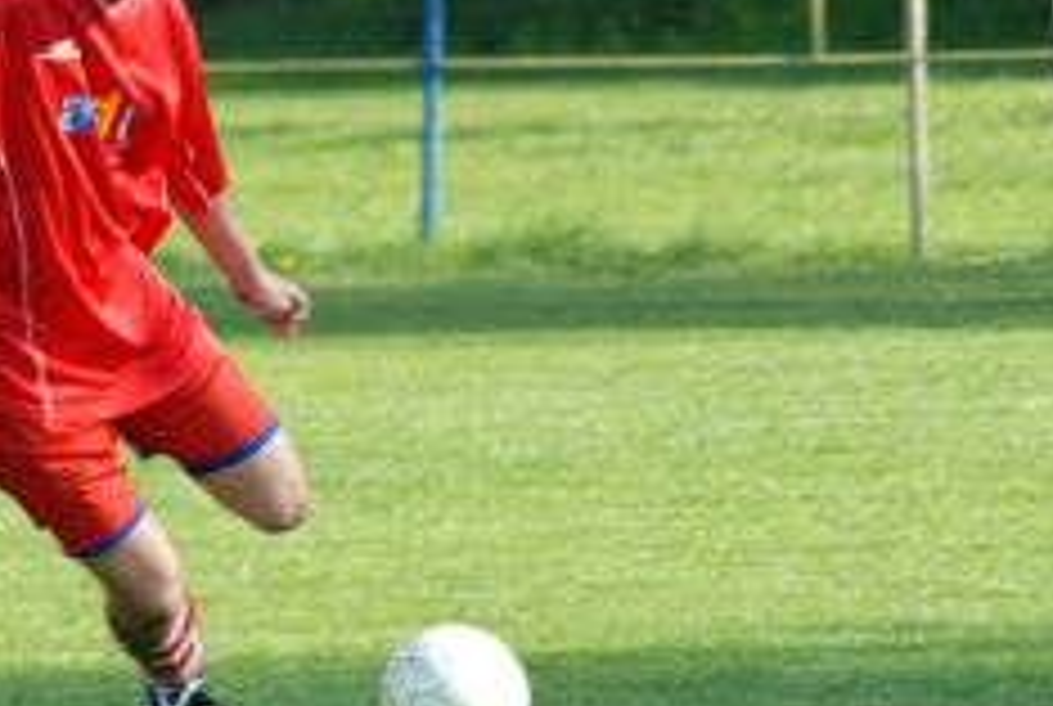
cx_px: 108
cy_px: 317
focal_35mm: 640
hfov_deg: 3.2
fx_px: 18756
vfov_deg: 2.2
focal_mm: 200
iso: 250
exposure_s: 1/250
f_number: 8
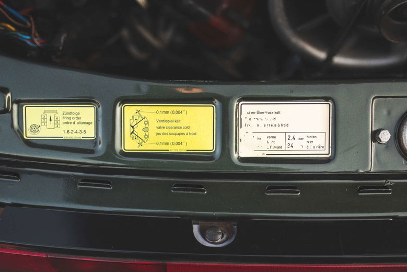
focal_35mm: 46
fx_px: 520
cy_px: 176
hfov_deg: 42.7
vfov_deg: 29.1
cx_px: 188
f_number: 1.4
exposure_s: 1/1600
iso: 400
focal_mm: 35
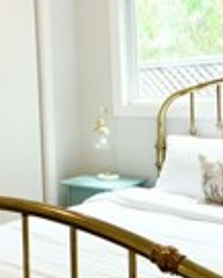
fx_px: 511
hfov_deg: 23.1
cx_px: -27
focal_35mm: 62
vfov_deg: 30.2
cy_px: 93
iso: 100
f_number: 4.5
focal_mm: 14
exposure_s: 1/15
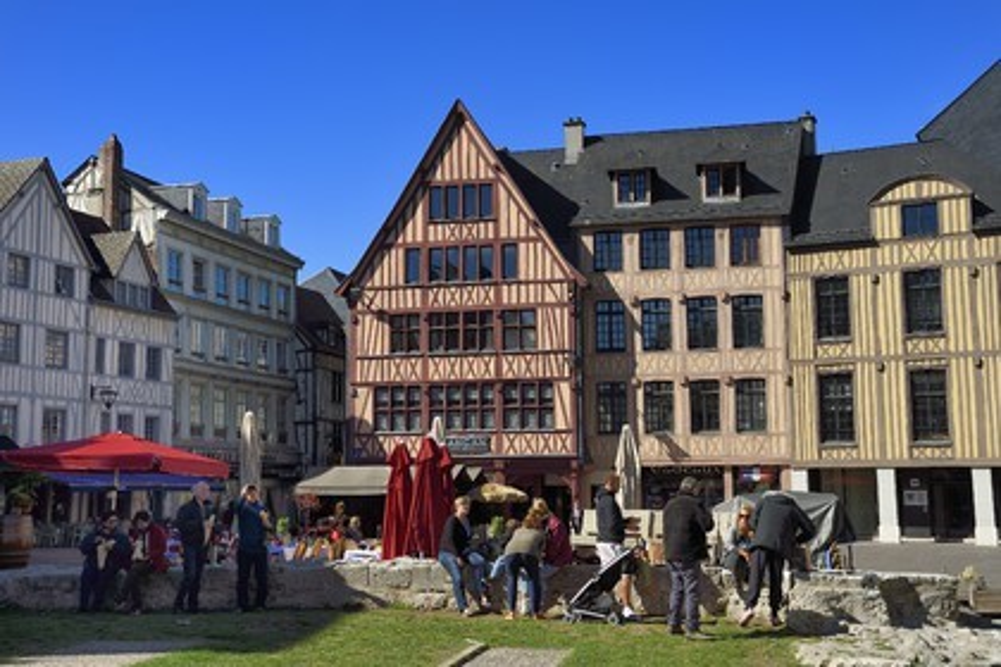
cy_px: 334
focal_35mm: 48
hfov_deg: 41.1
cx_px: 500
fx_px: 1335
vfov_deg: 28.1
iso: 200
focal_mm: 48
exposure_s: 1/250
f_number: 10
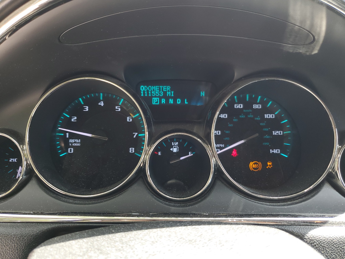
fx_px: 259
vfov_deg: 53.1
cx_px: 172
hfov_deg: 67.3
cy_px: 130
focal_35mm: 26
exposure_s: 1/120
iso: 54
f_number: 1.5
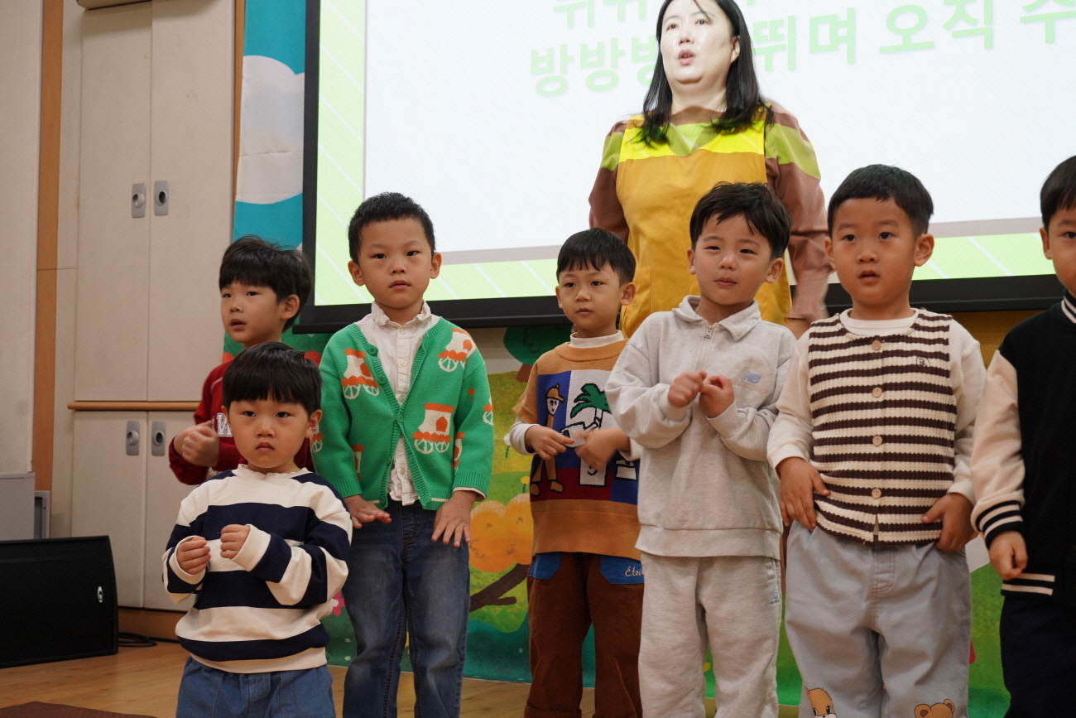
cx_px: 538
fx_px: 1495
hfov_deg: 39.6
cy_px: 359
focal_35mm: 50
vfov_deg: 27.0
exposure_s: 1/40
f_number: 5.6
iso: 500
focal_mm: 50
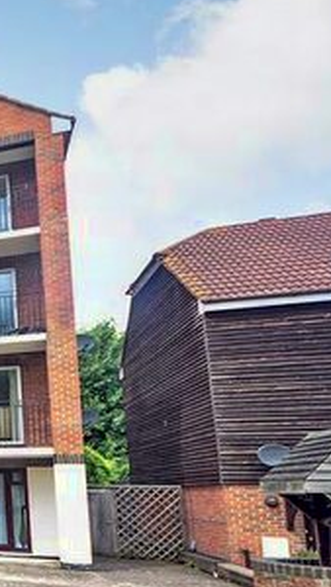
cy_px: 392
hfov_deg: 18.5
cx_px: -341
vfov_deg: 49.3
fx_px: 627
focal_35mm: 40
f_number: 5
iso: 200
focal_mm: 11
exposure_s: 1/100
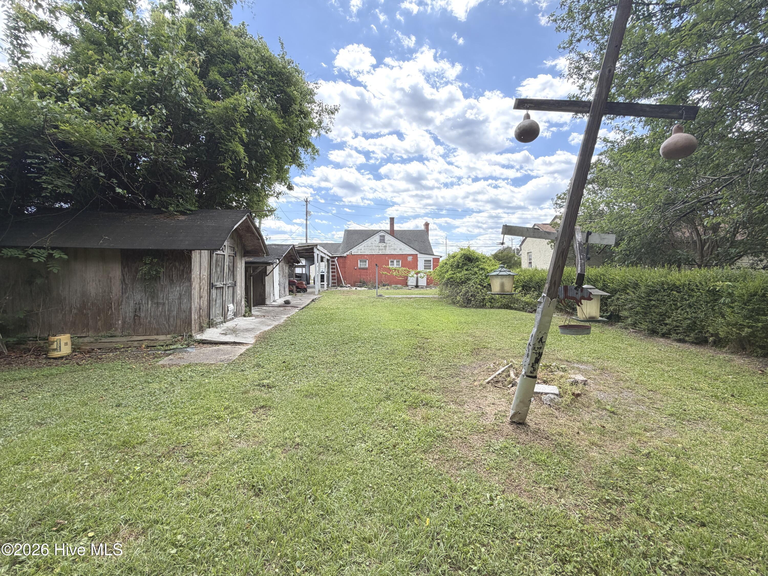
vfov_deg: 85.7
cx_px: 384
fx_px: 311
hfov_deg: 102.1
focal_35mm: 14
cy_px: 288
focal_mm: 2.22
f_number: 2.2
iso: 40
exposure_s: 1/694
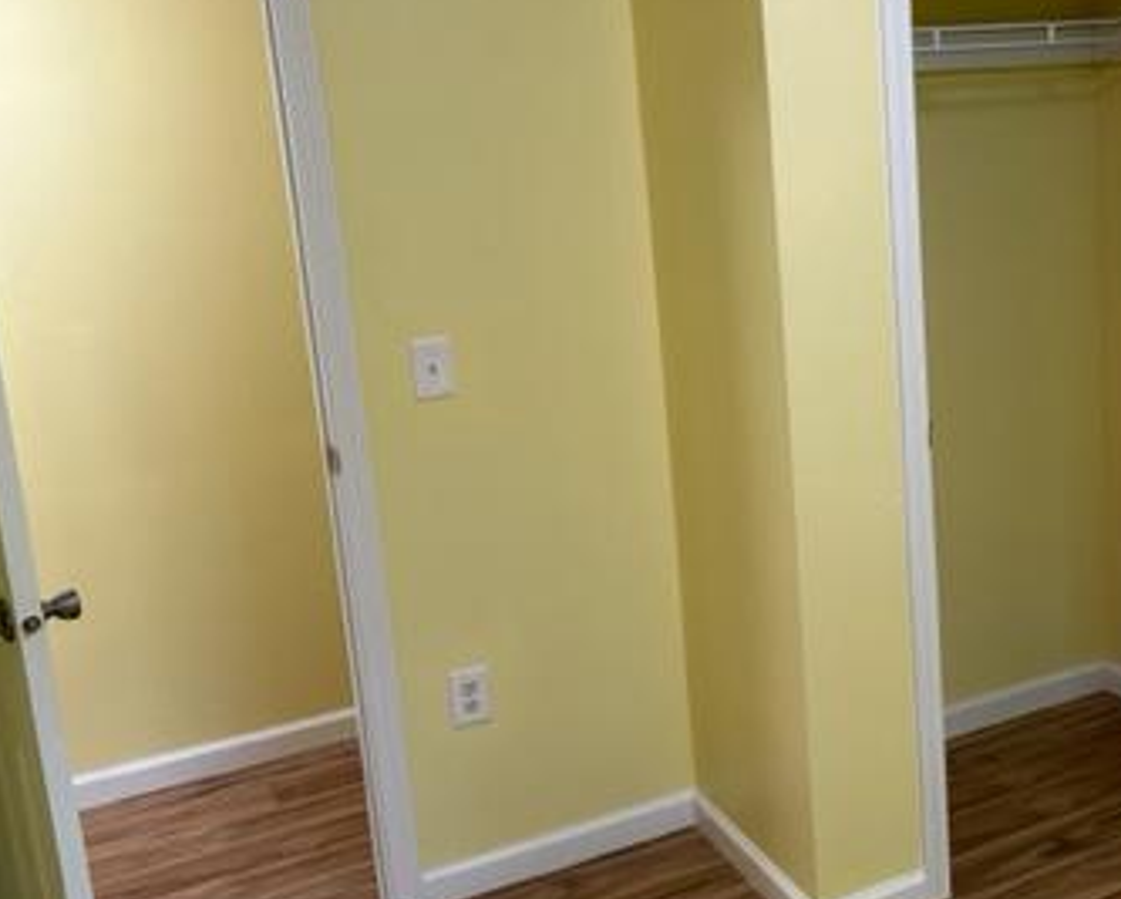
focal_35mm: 45
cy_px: 354
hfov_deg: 38.9
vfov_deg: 33.4
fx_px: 1494
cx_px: 956
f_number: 1.78
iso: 125
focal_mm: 6.86
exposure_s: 1/120
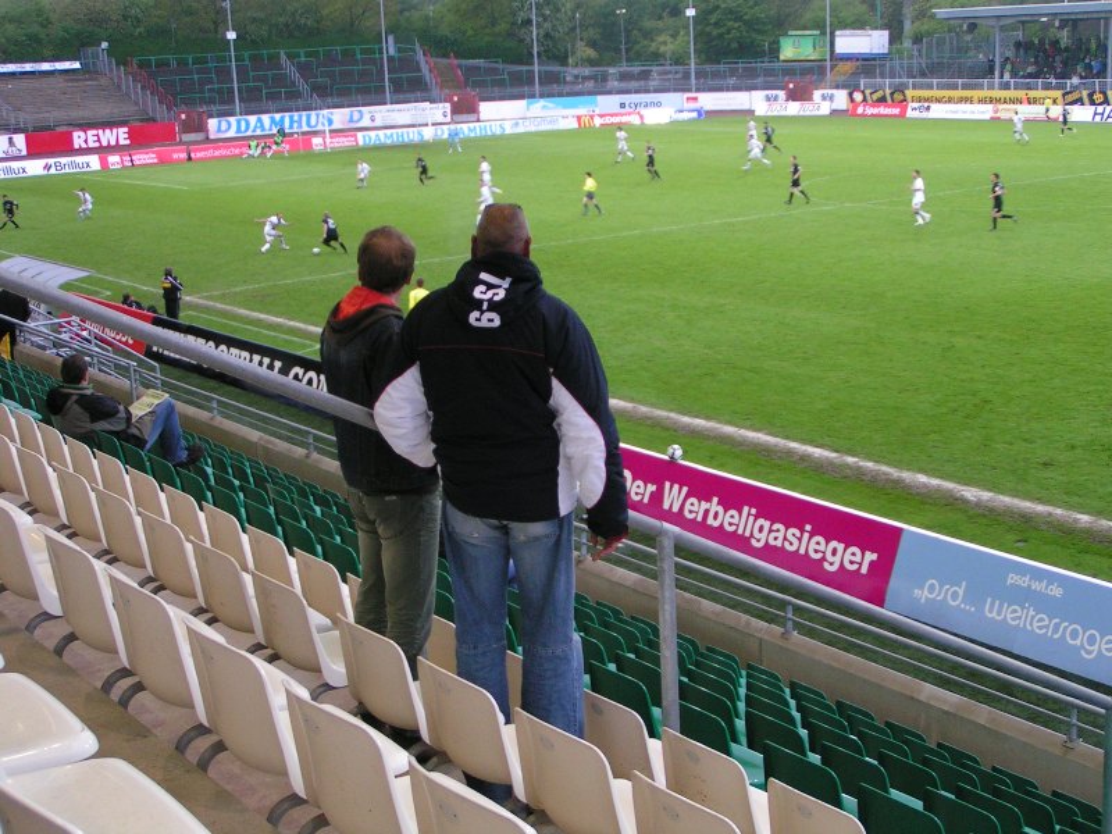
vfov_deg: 29.7
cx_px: 556
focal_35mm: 49
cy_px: 417
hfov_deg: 38.9
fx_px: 1574
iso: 125
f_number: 2.8
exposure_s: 1/50
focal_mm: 7.6
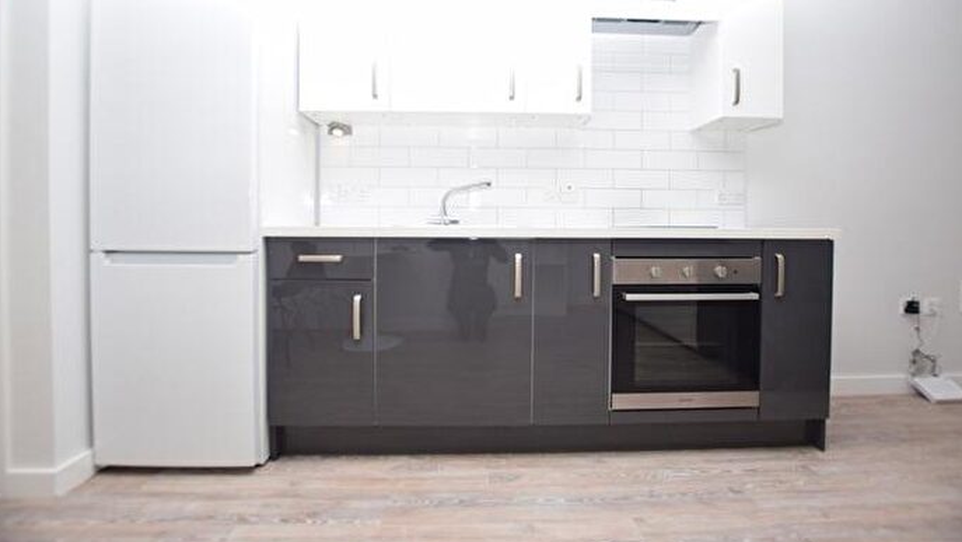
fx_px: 408
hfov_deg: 99.4
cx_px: 480
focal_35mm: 16
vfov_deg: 66.9
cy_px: 237
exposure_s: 1/200
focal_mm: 10
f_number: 4
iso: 100
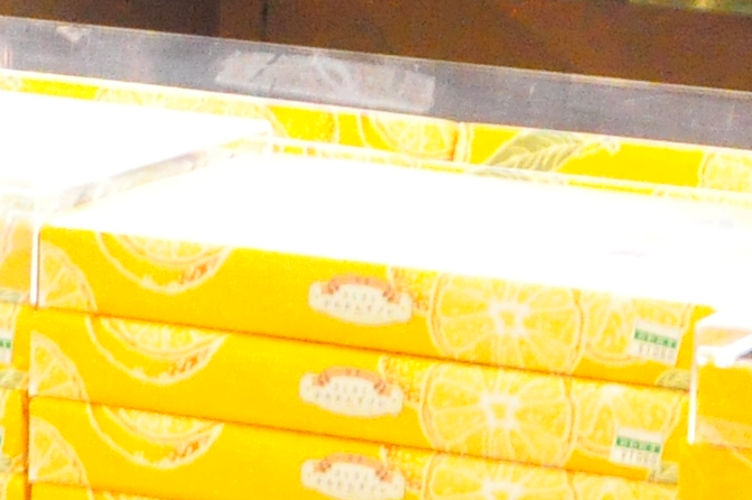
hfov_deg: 6.2
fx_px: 6803
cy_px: 645
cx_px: -661
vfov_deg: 4.2
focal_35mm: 326
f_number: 11
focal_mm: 34
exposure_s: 1/8
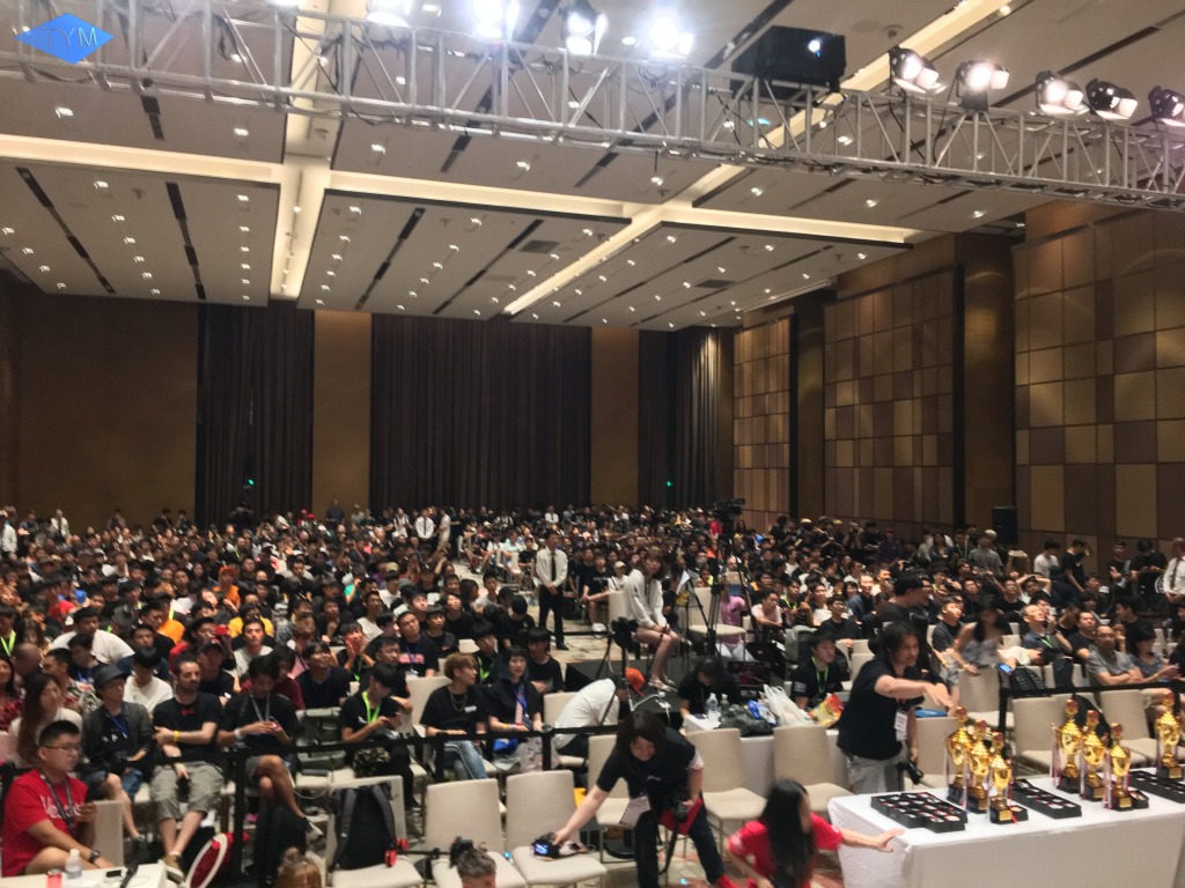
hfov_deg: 61.7
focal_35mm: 29
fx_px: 993
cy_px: 444
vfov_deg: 48.2
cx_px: 592
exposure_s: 1/17
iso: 250
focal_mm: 4.15
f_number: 2.2
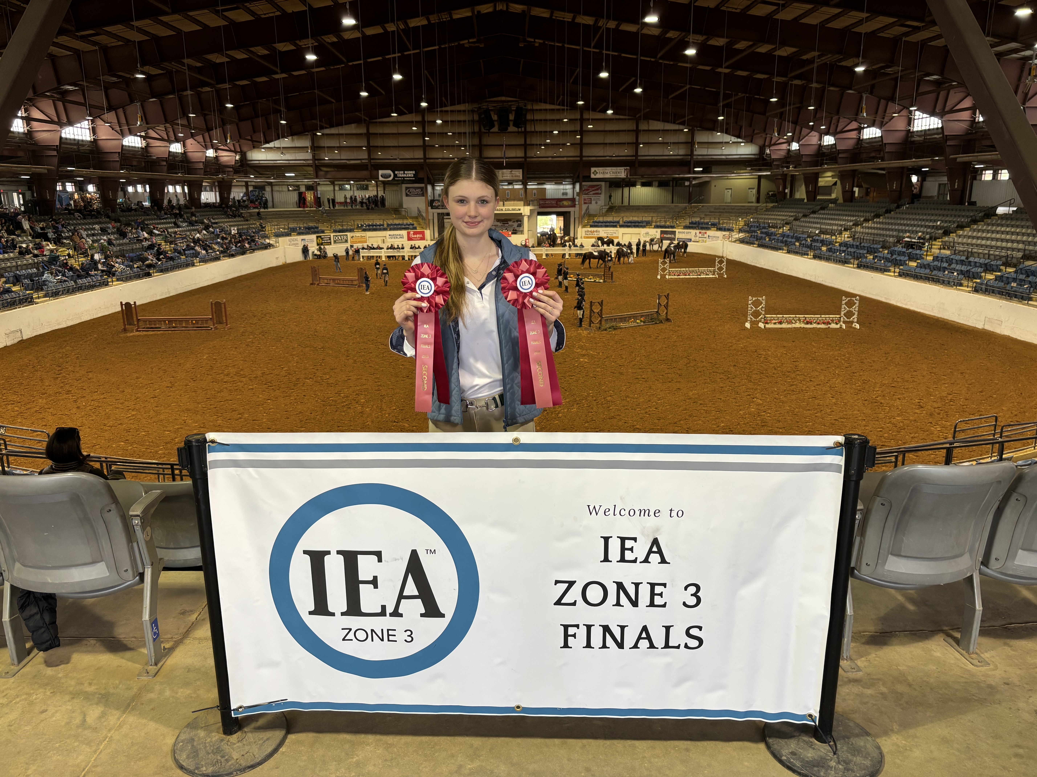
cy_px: 388
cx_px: 518
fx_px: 779
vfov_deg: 53.1
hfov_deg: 67.3
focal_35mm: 26
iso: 125
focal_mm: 5.96
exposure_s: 1/120
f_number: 1.6
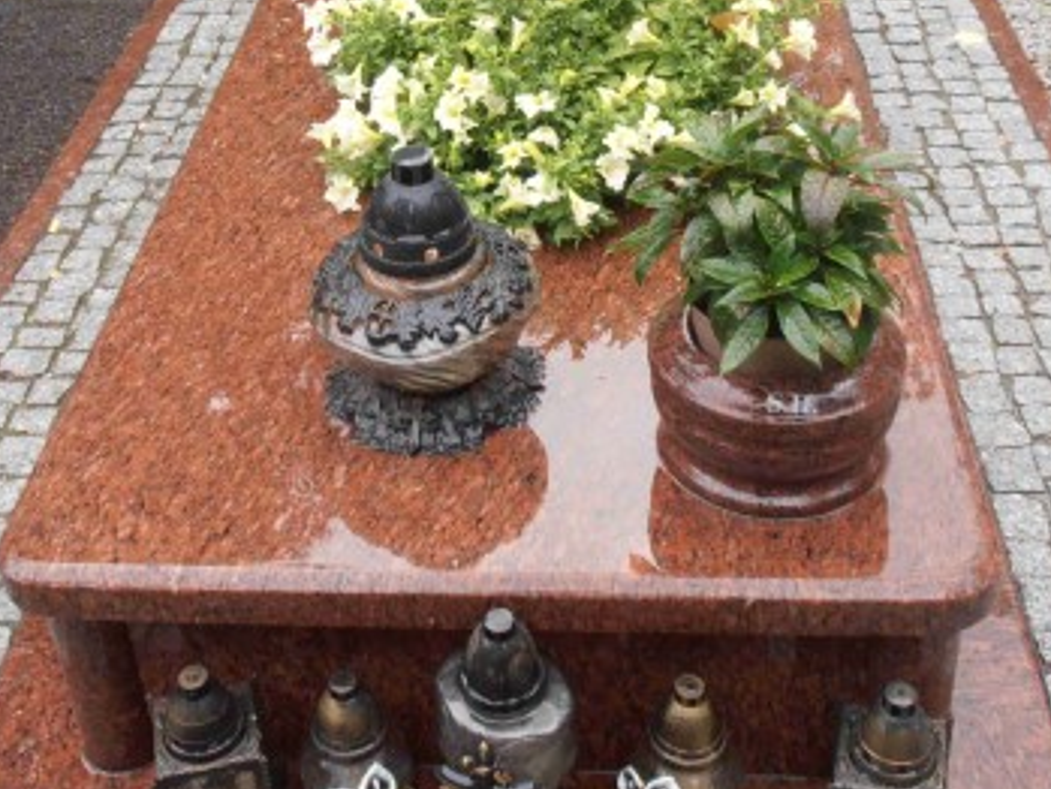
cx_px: 494
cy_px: 99
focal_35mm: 55
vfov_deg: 25.8
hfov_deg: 34.9
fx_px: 1670
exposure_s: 1/160
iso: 80
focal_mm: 5.25
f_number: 3.5
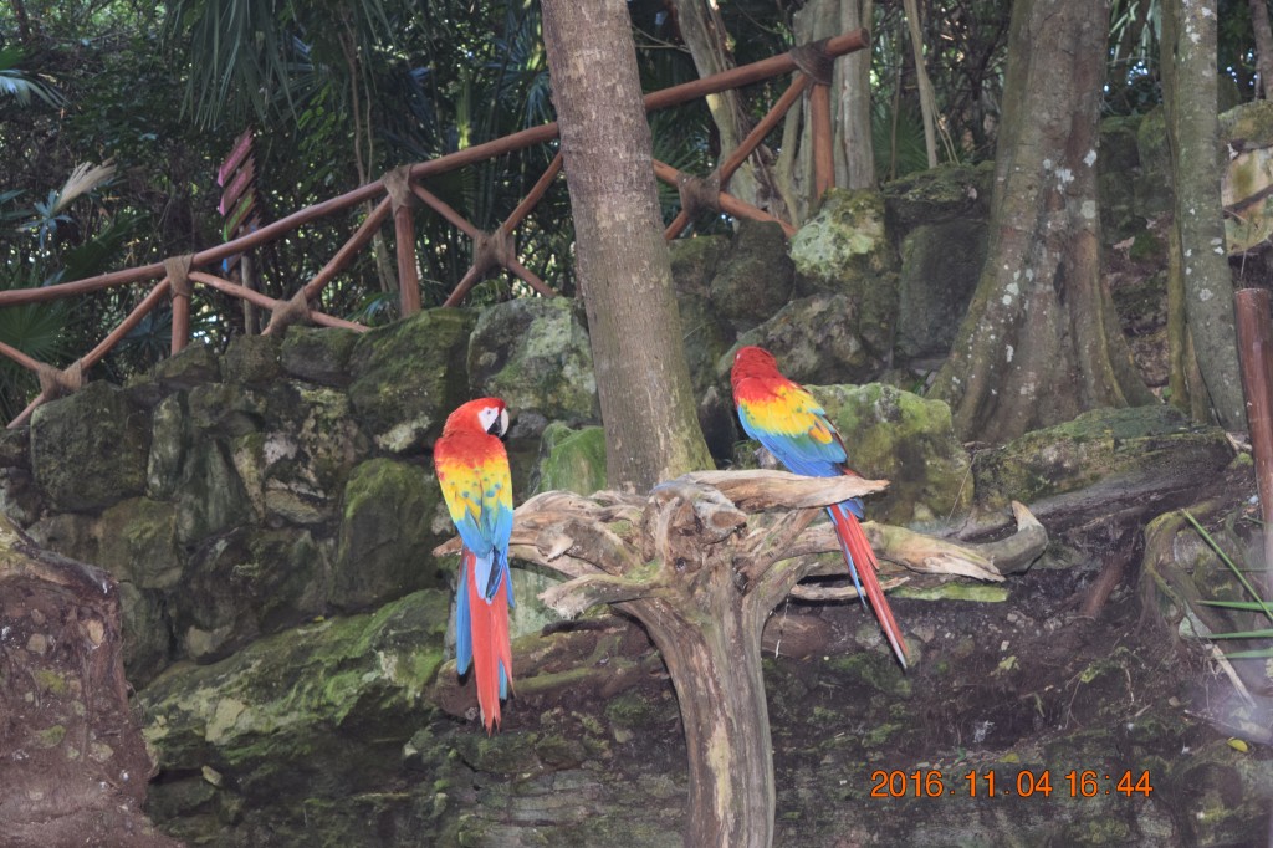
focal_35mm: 82
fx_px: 2916
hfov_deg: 24.6
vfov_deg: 16.5
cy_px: 424
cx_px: 636
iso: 1400
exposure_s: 1/60
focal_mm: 55
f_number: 5.6
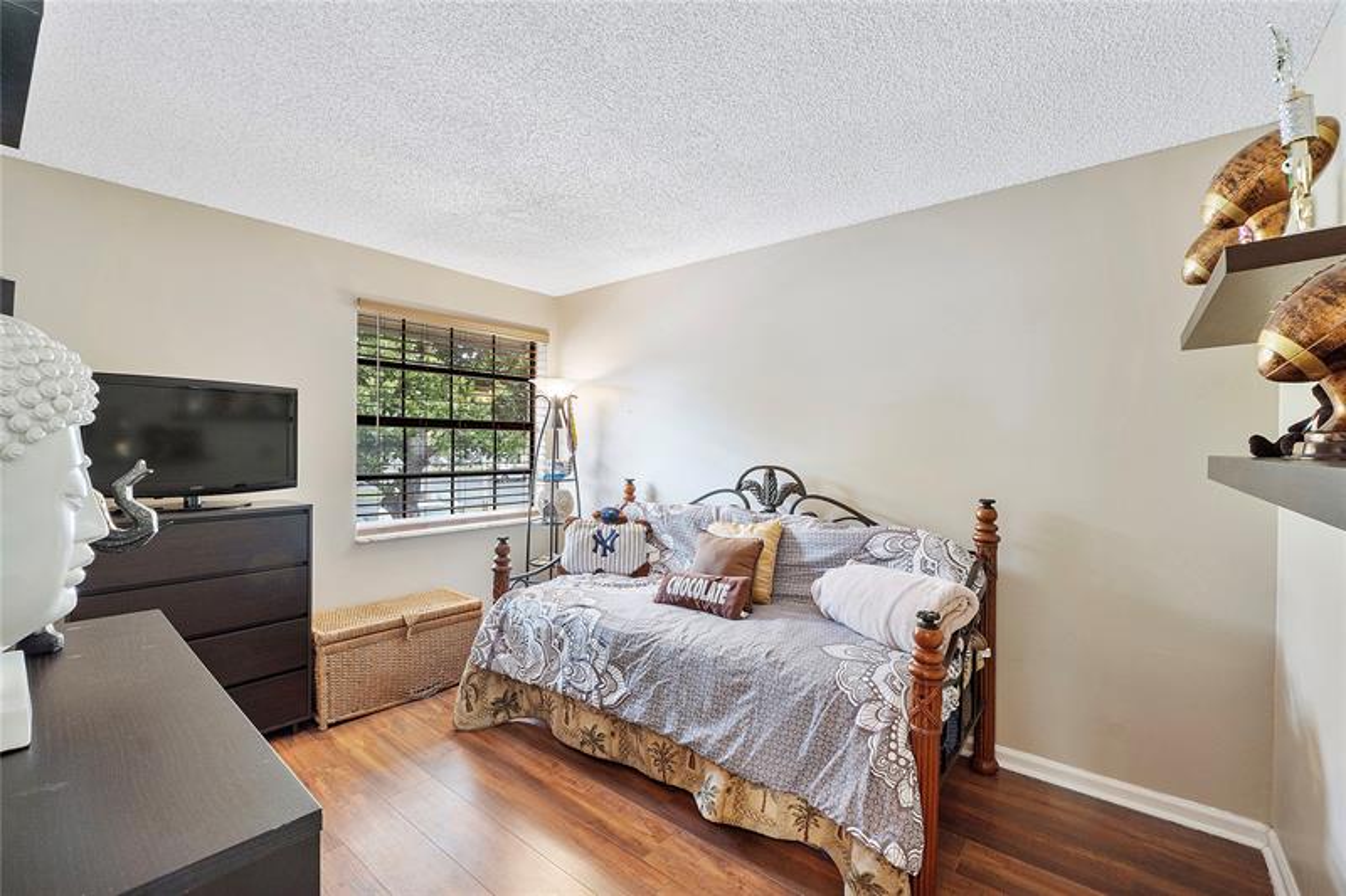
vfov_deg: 77.3
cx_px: 673
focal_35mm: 15
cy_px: 448
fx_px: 561
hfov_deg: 100.4
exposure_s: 1/1.67
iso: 160
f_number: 11
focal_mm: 10
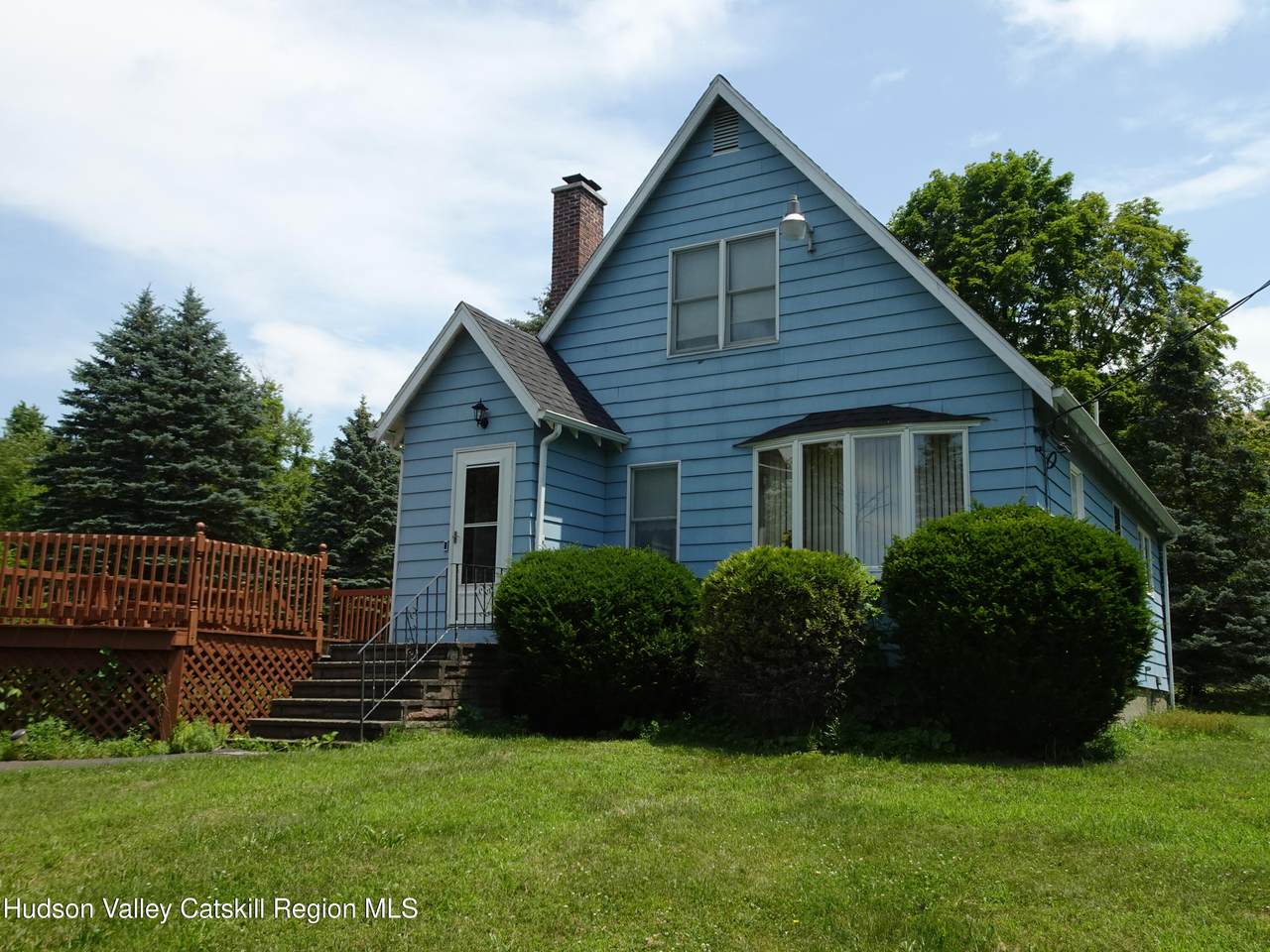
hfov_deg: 60.0
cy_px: 476
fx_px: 1101
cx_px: 635
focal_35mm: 30
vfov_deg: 46.8
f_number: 3.5
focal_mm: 5.11
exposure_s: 1/800
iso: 80
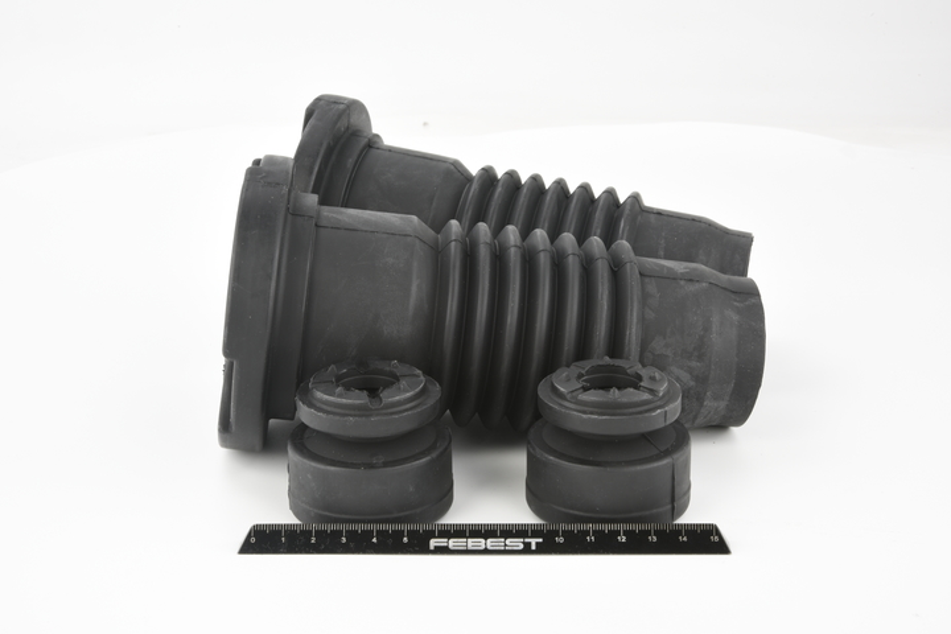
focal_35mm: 60
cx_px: 476
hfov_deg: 33.4
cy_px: 317
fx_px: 1585
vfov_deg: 22.6
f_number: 29
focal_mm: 60
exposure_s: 1/2.5
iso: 100
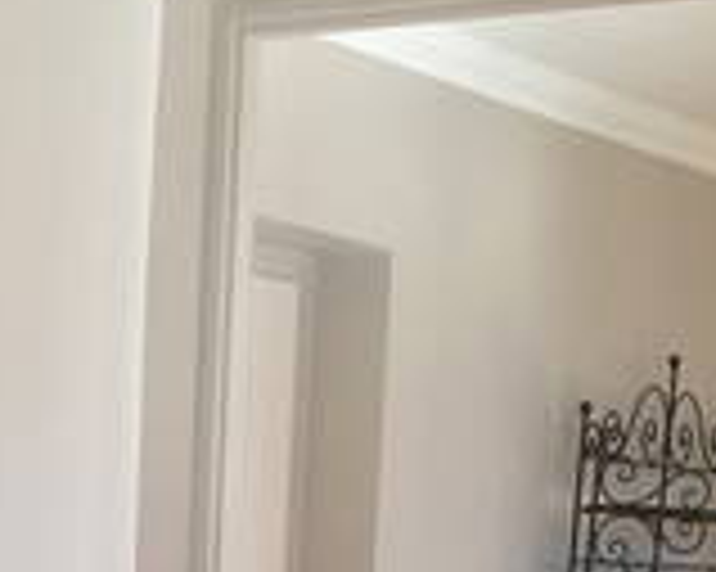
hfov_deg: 13.5
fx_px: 2986
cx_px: 18
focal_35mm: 141
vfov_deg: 10.1
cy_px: 1158
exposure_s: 1/100
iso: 25
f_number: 2.2
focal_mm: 4.15
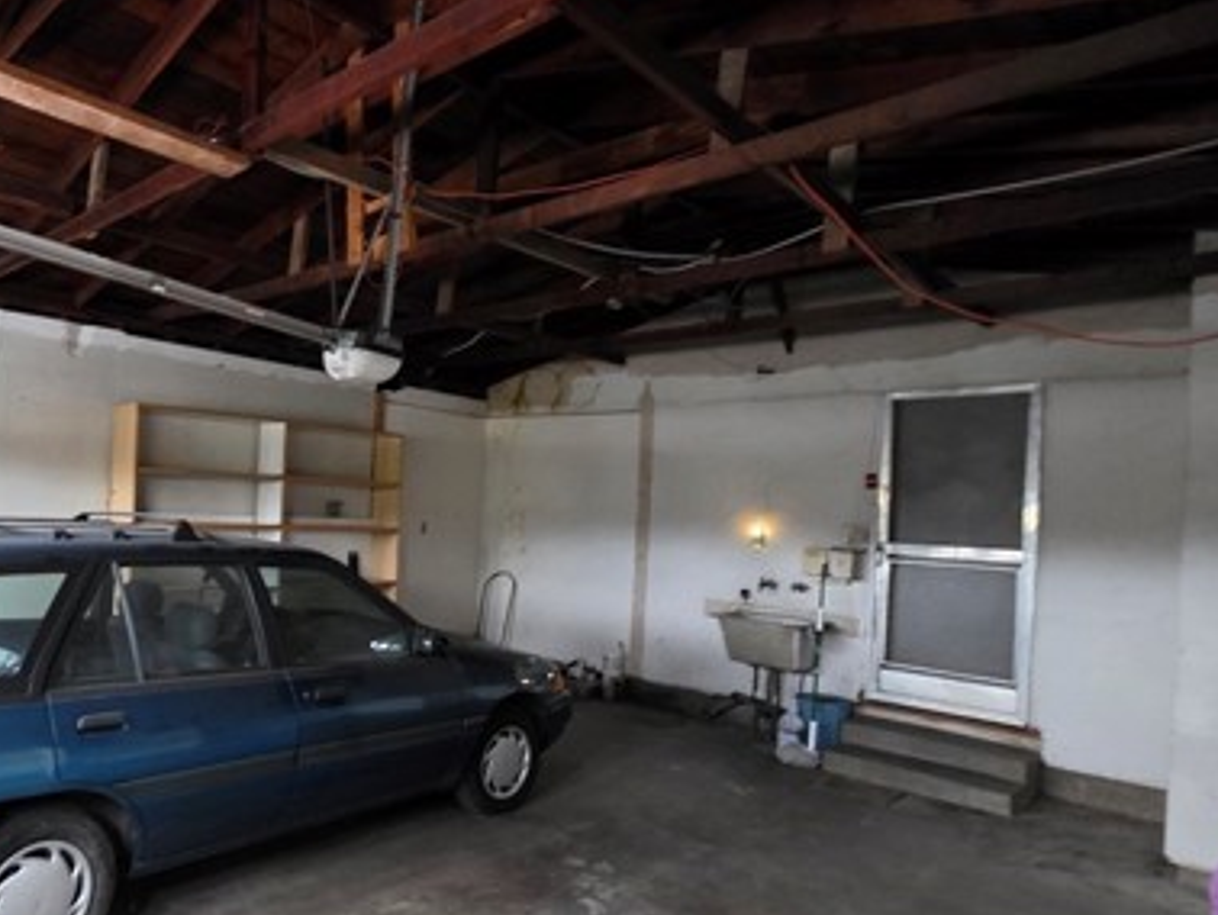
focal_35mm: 22
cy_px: 486
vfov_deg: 61.1
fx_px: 775
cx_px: 319
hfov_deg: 71.6
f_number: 1.9
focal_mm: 2.2
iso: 1000
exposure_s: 1/30
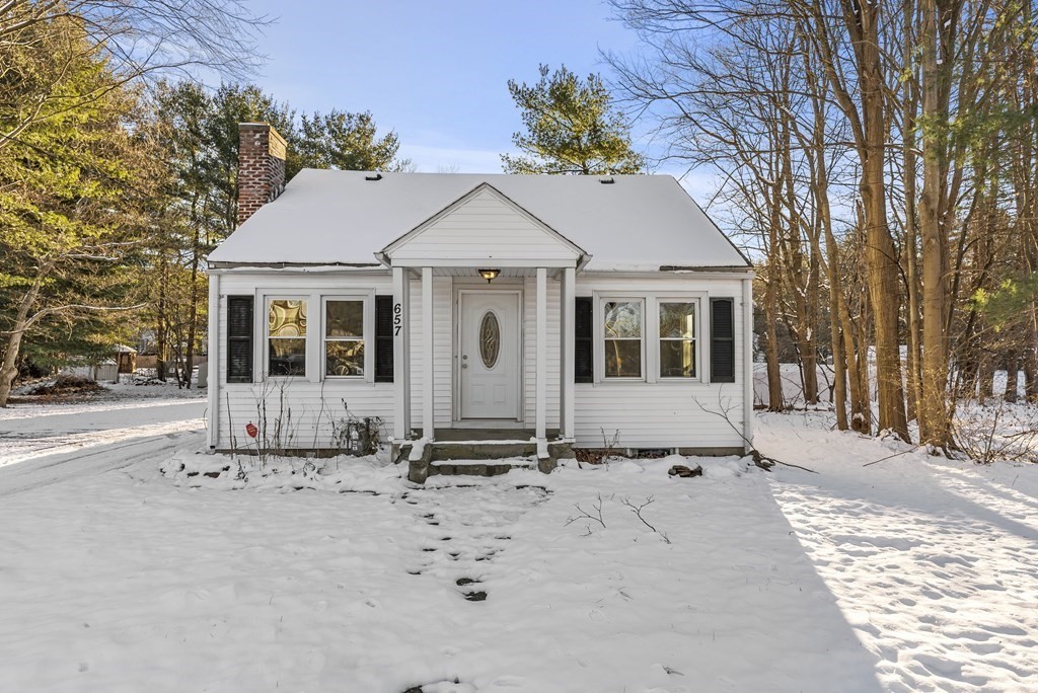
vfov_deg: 65.2
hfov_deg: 87.5
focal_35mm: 19
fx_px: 542
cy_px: 346
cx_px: 519
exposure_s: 1/250
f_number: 5
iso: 80
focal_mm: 18.8
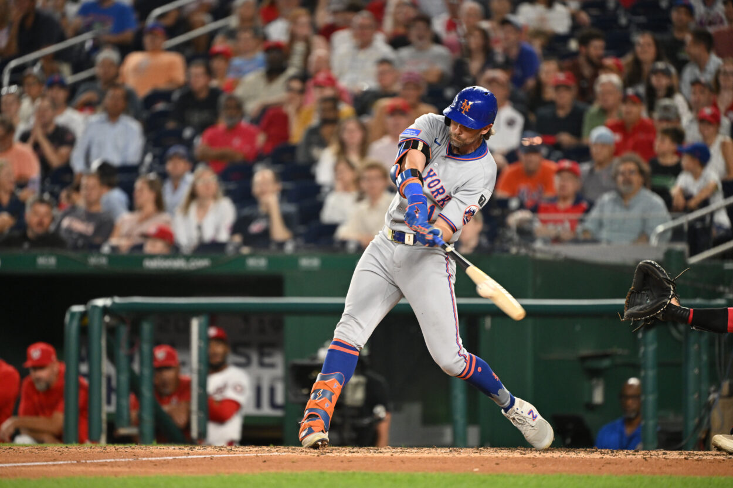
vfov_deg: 3.6
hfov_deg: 5.4
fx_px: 7736
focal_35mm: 380
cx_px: 366
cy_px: 244
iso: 3200
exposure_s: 1/1000
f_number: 4
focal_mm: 380
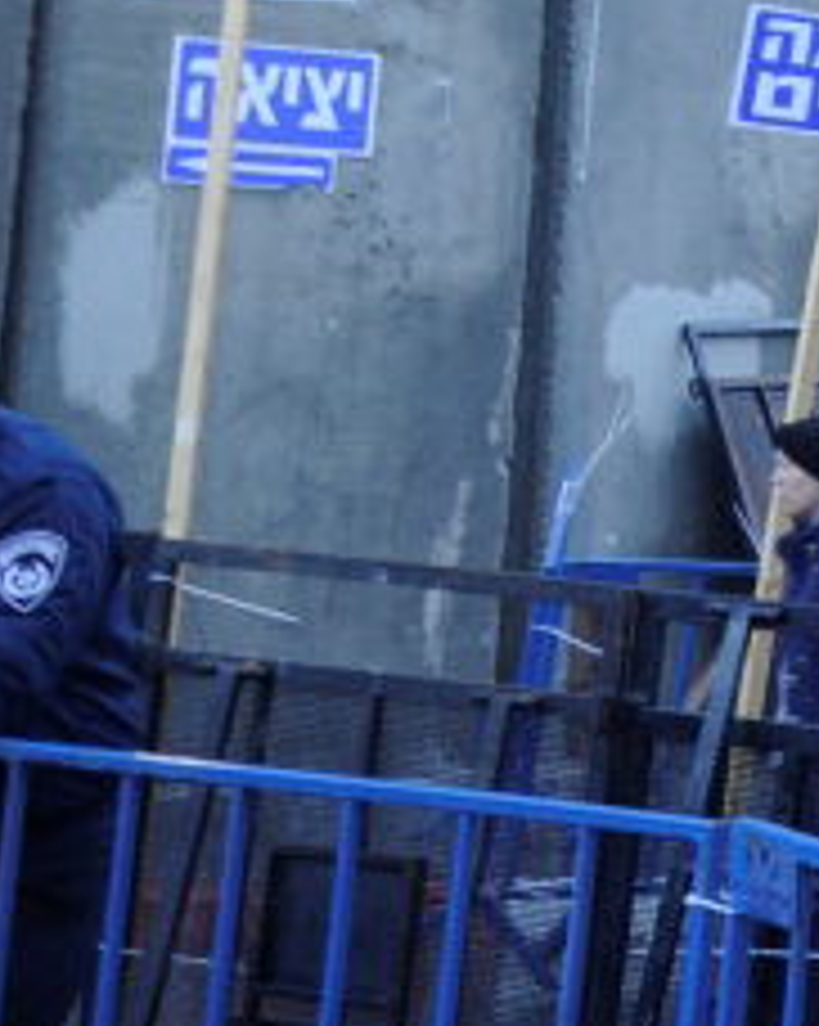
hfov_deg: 9.3
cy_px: -184
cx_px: 2259
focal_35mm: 139
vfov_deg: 13.5
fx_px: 4217
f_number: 5.6
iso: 500
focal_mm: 22
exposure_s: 1/60
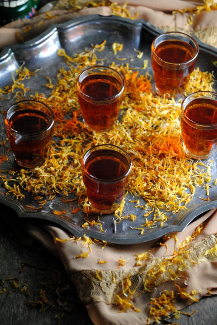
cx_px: 108
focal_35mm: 117
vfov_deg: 17.5
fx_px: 1054
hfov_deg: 11.8
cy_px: 162
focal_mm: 78
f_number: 4.5
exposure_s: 1/125
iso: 1600
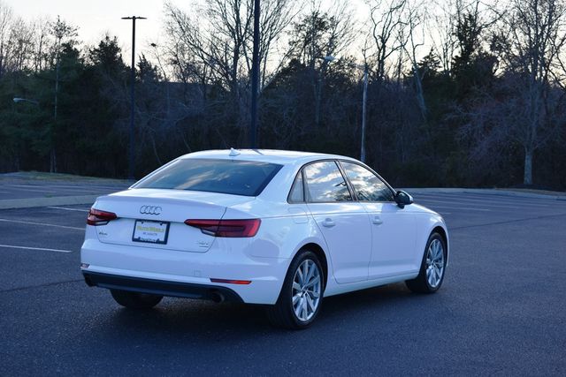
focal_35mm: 68
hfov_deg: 29.9
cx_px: 283
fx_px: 1061
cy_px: 188
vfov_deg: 20.2
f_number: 5.6
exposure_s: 1/250
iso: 200
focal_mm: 45
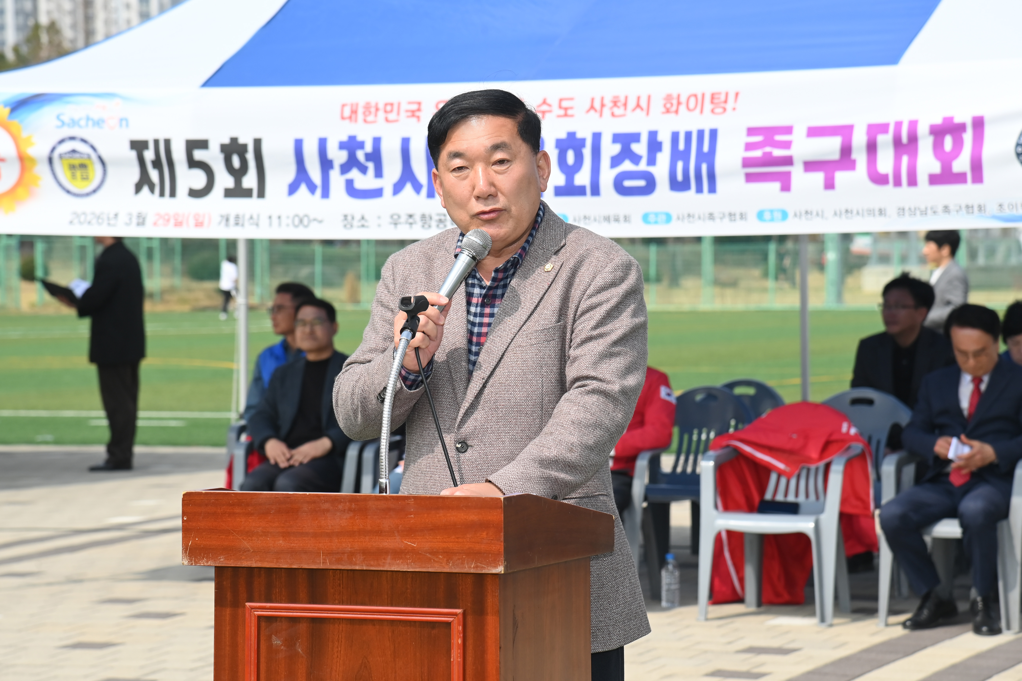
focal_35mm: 110
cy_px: 340
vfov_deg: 12.5
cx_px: 511
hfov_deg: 18.6
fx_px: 3123
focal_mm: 110
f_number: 8
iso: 400
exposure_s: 1/1000
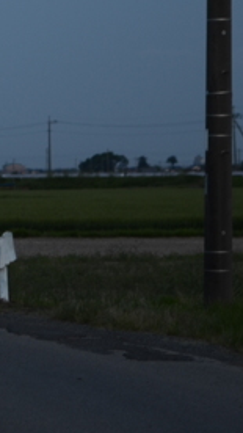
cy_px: 91
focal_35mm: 204
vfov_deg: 10.5
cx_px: -113
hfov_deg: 5.9
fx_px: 2339
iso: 140
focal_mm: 35
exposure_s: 1/30
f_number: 1.8
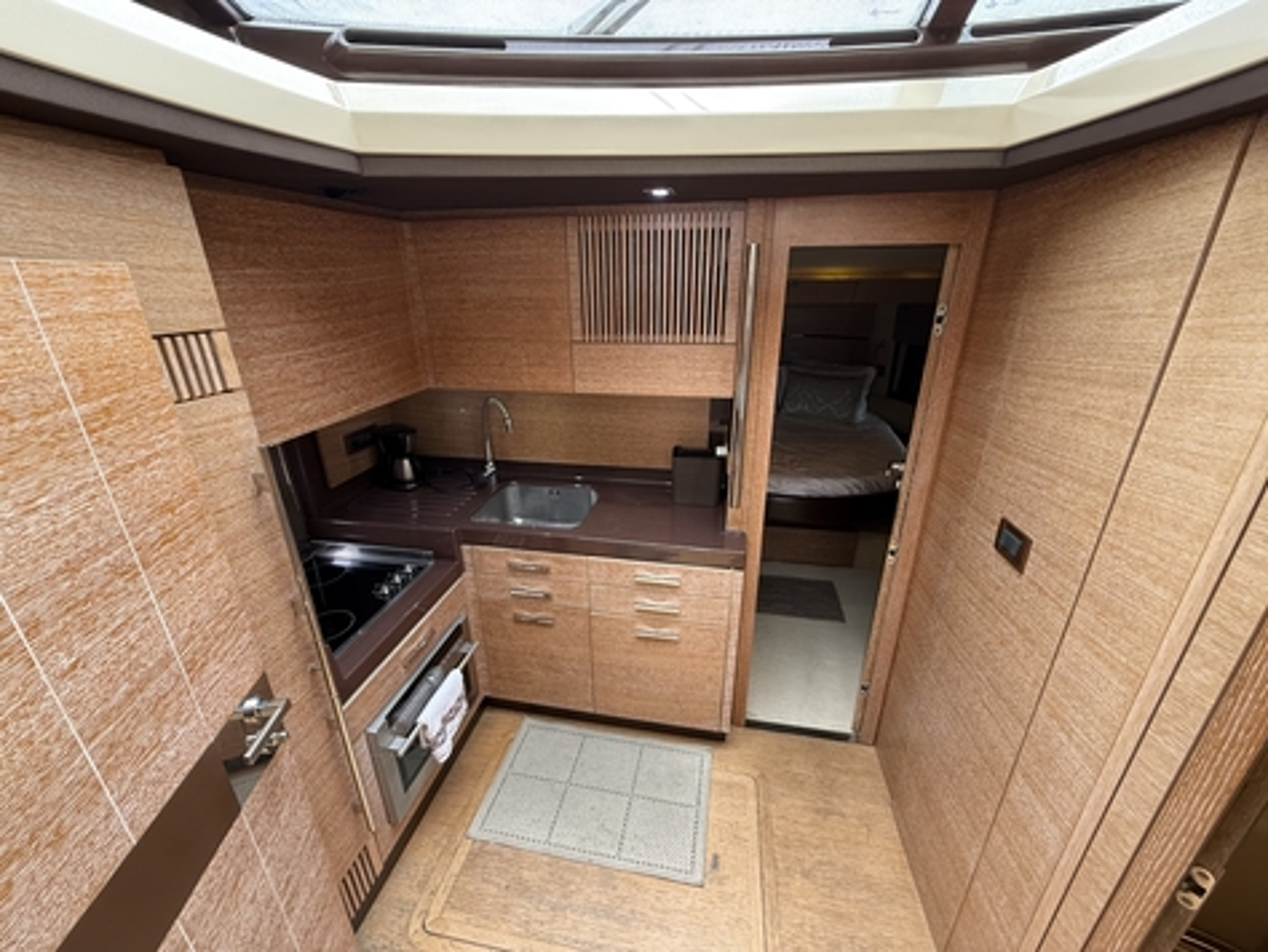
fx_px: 513
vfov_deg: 85.7
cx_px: 634
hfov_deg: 102.0
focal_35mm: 14
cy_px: 476
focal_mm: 2.22
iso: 250
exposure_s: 1/99
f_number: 2.2
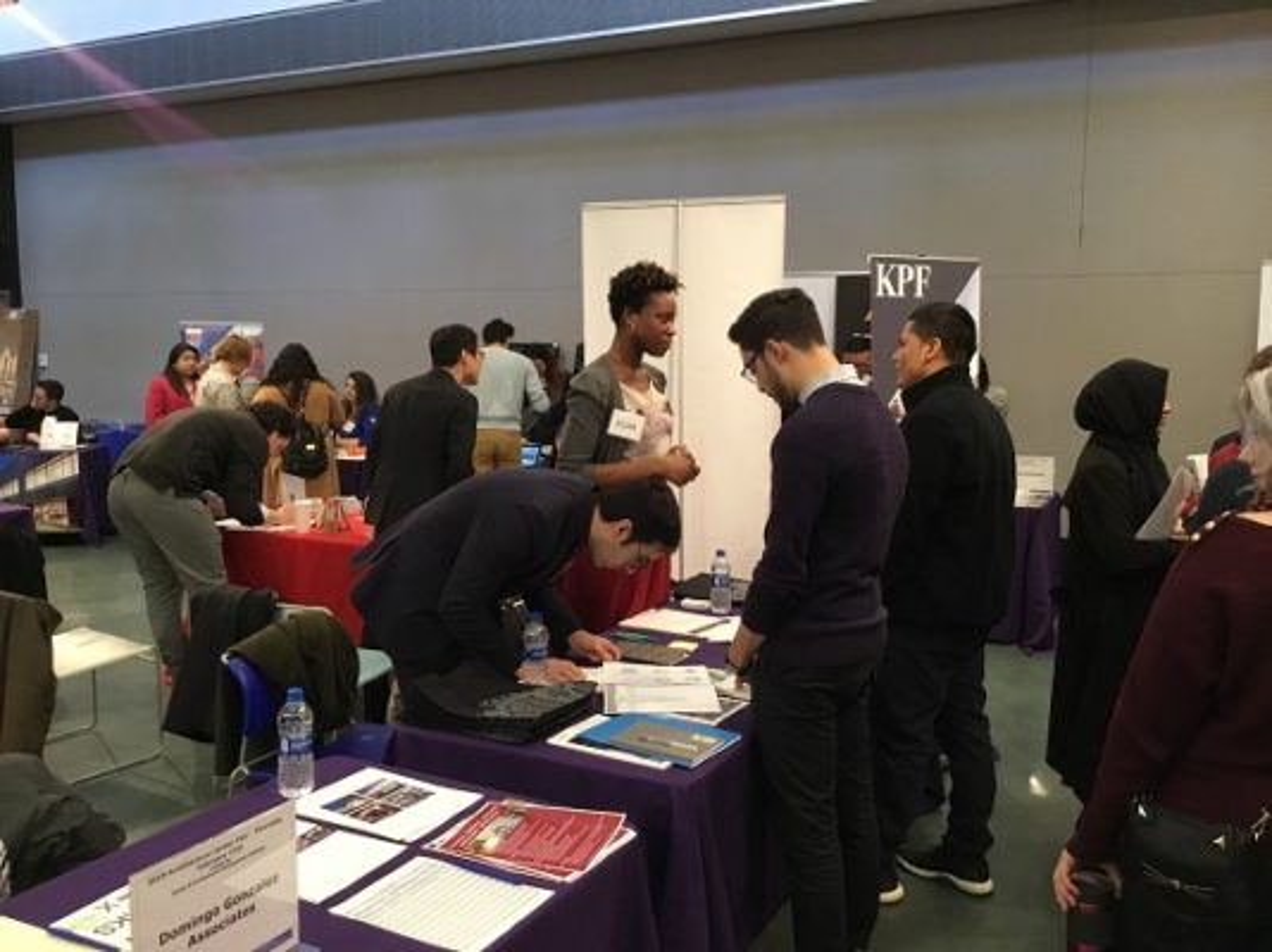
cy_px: 476
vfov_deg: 45.4
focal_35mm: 31
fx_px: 1139
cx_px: 636
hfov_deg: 58.4
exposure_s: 1/30
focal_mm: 3.3
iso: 200
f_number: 2.4
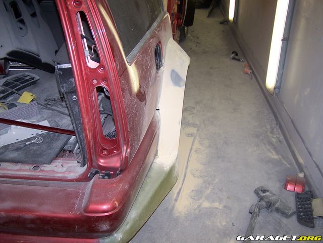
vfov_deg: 37.7
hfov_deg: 49.0
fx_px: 355
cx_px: 162
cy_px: 122
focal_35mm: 38
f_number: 2.8
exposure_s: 1/60
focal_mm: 6.3
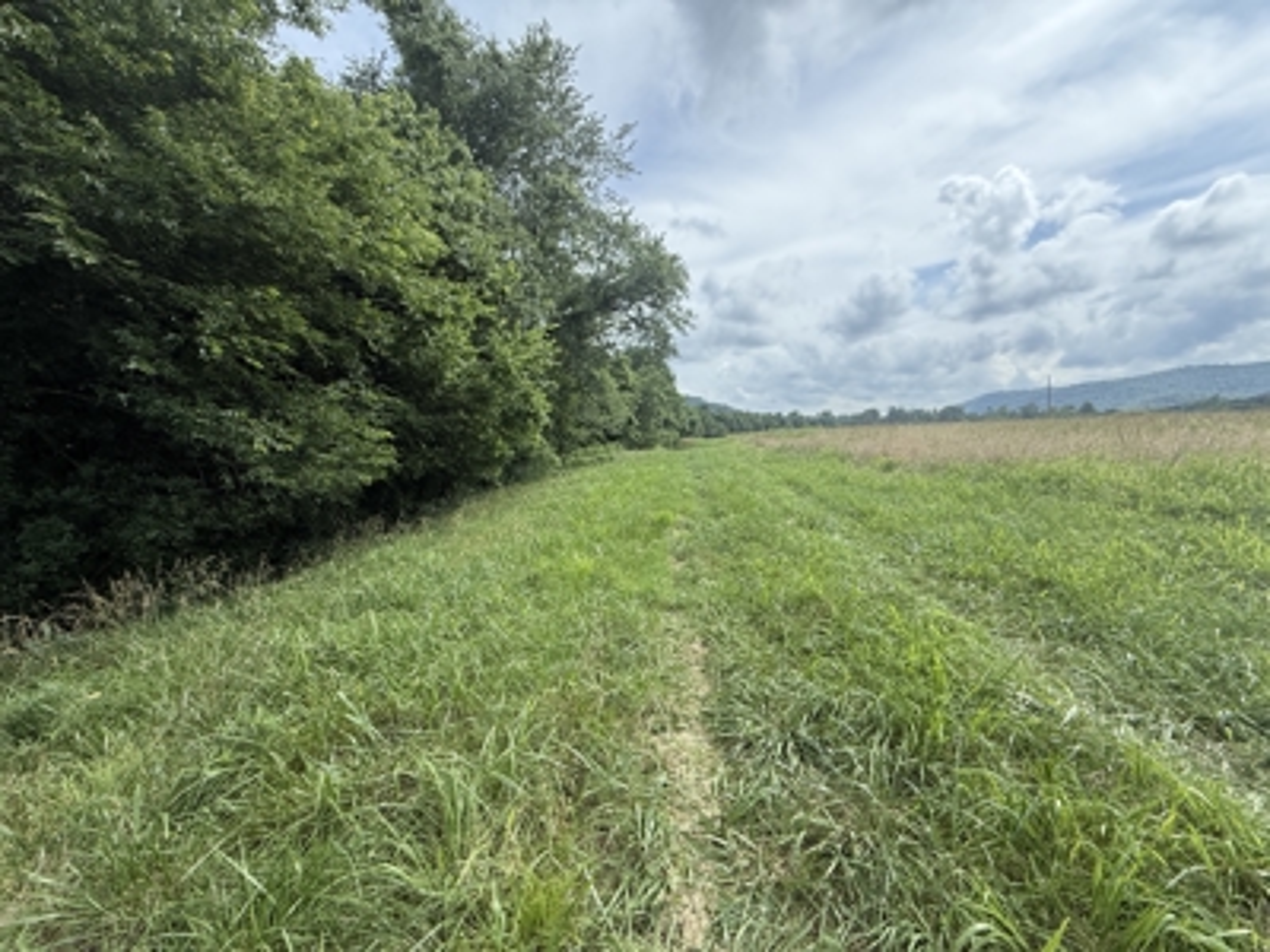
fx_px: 514
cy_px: 476
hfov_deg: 102.1
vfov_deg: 85.7
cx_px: 635
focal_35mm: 14
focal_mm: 2.22
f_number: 2.2
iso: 64
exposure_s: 1/1125
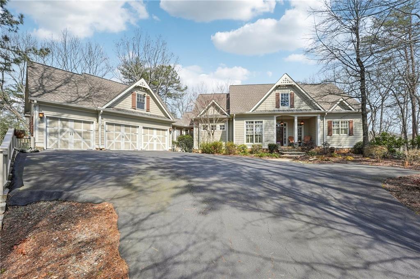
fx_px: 163
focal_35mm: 14
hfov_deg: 104.3
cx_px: 210
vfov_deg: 81.1
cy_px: 140
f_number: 8
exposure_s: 1/400
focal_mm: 14
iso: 320
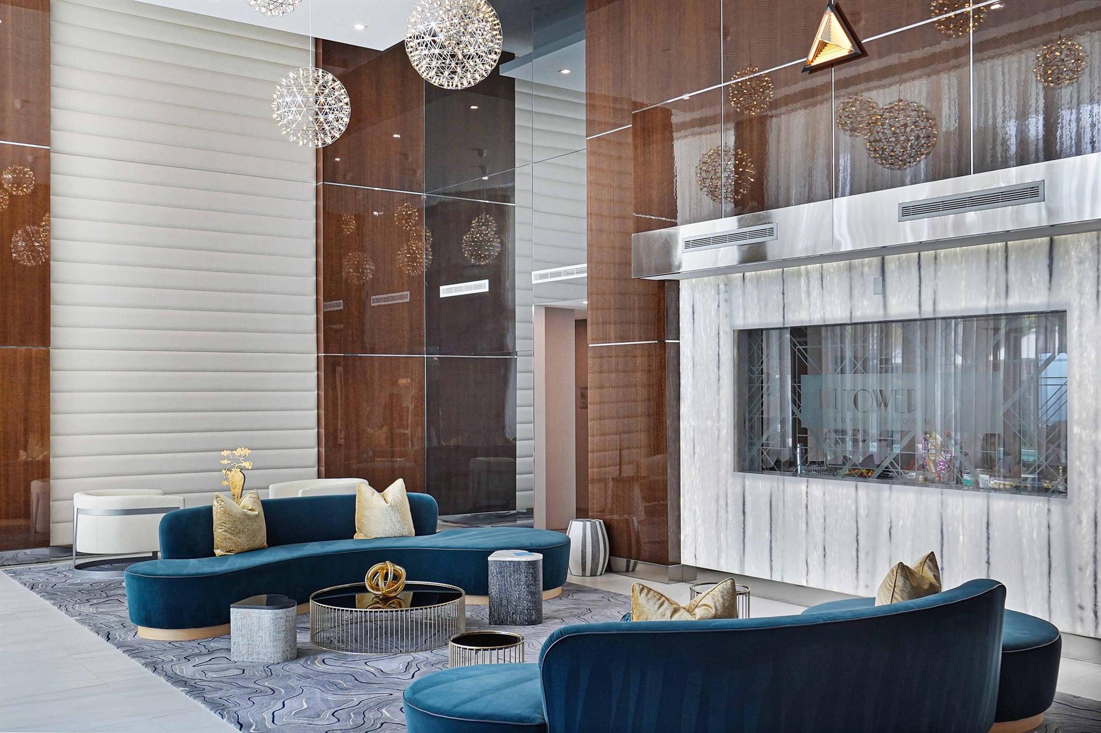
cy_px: 366
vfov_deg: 38.9
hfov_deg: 55.8
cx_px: 550
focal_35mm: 34
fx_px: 1039
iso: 800
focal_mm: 23
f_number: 5
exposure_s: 1/200
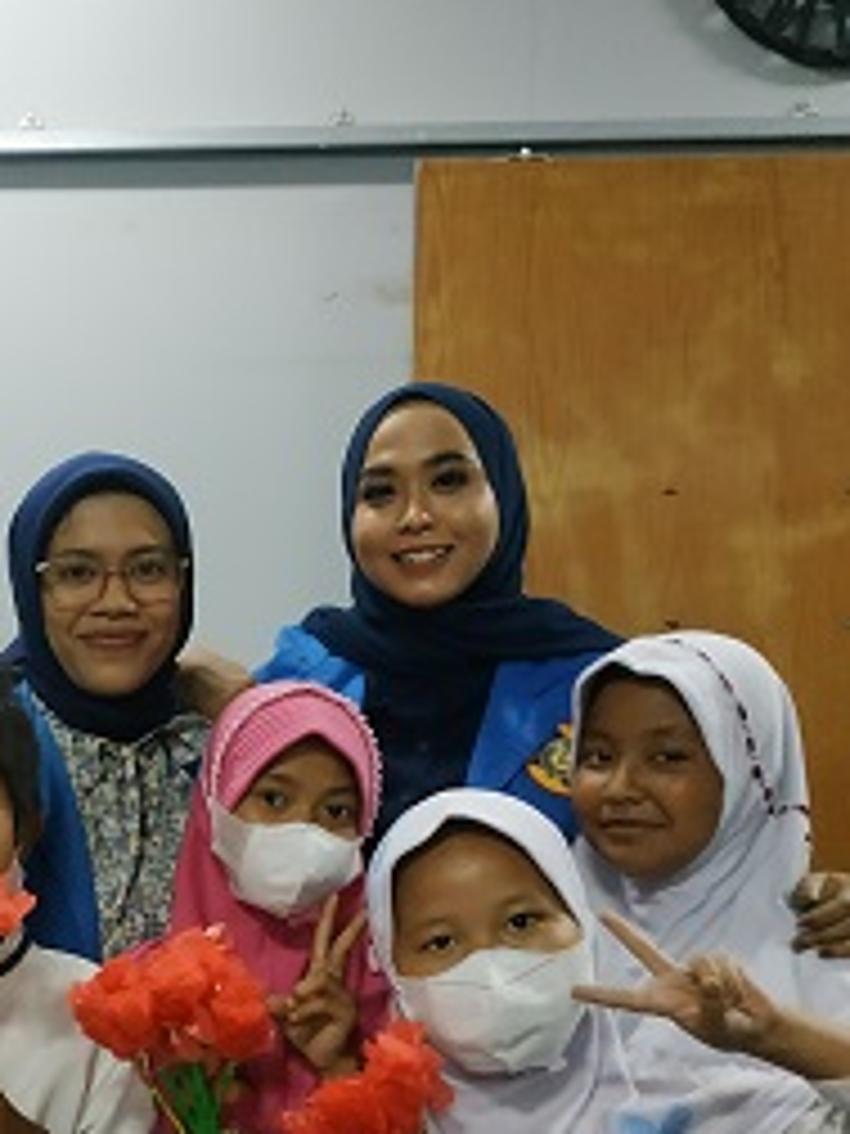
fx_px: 1539
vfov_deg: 38.6
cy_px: 934
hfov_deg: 29.8
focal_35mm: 47
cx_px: 108
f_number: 1.9
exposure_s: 1/20
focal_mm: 3.94
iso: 1000
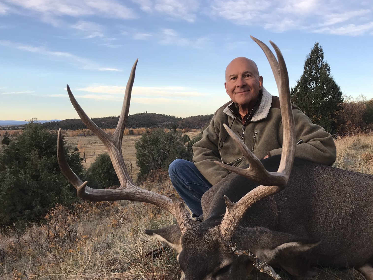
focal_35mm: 38
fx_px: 409
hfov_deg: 48.4
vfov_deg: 37.4
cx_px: 237
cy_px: 181
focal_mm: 3.99
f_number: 1.8
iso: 20
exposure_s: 1/349
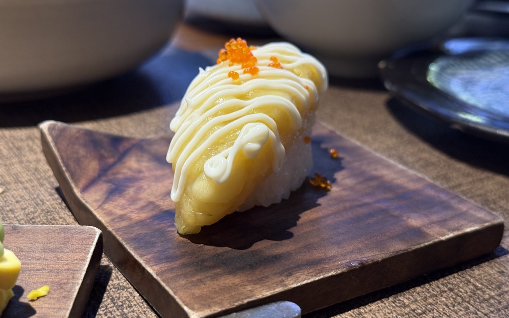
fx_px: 707
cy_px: 173
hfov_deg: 39.6
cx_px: 254
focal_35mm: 51
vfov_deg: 25.3
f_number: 1.78
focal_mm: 6.76
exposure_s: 1/50
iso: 100
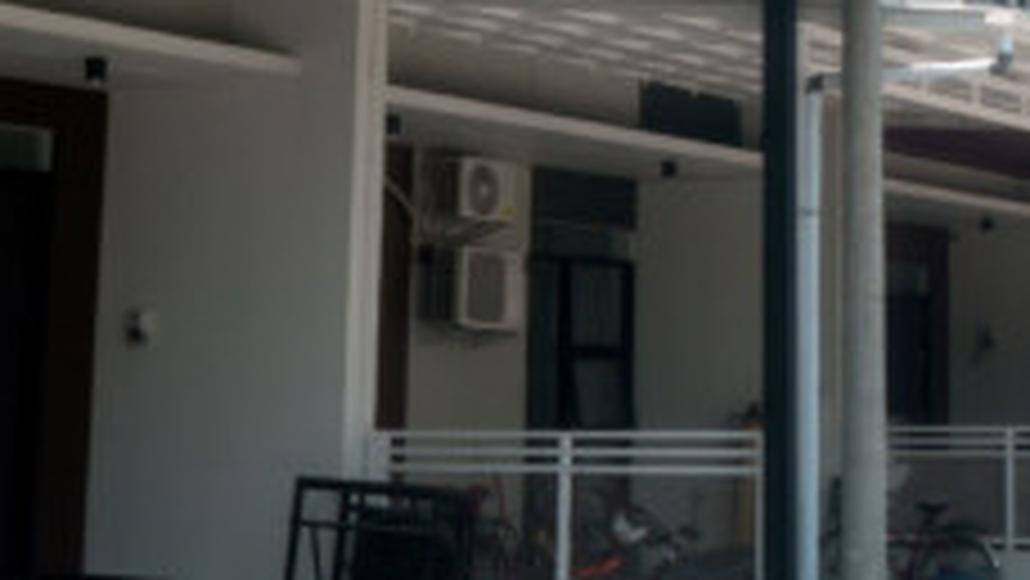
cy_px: -34
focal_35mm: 88
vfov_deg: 13.5
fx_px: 2404
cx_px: 877
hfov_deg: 23.7
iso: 160
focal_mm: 16
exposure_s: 1/500
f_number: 6.3
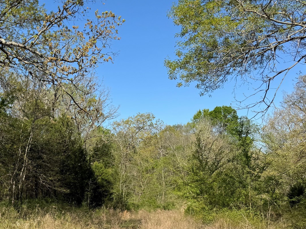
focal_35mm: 43
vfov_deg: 32.6
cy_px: 186
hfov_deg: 42.6
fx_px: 380
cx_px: 81
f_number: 1.78
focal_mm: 6.76
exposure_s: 1/3247
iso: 80
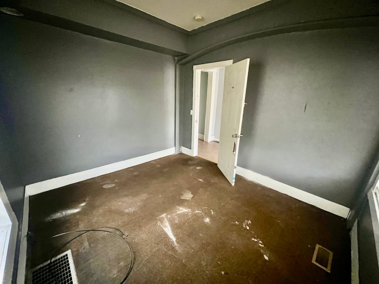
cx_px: 190
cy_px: 142
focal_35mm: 13
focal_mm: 1.57
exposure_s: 1/41
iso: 1250
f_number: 1.8
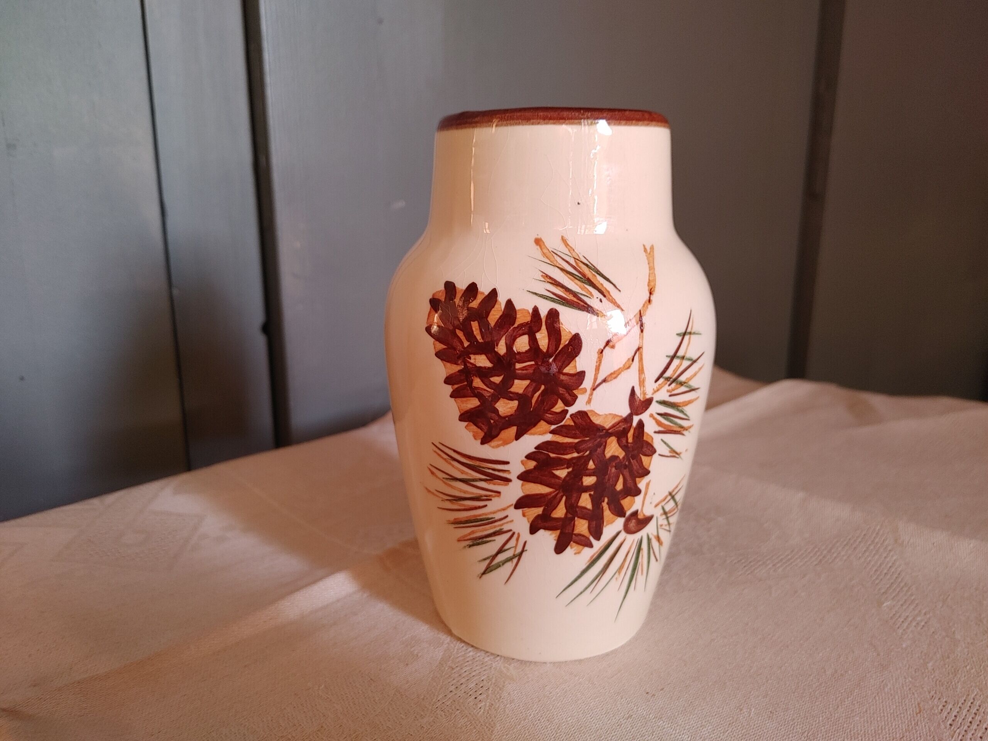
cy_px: 370
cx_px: 494
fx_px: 742
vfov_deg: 53.1
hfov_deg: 67.3
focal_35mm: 26
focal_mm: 4.81
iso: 250
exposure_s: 1/100
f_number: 1.8
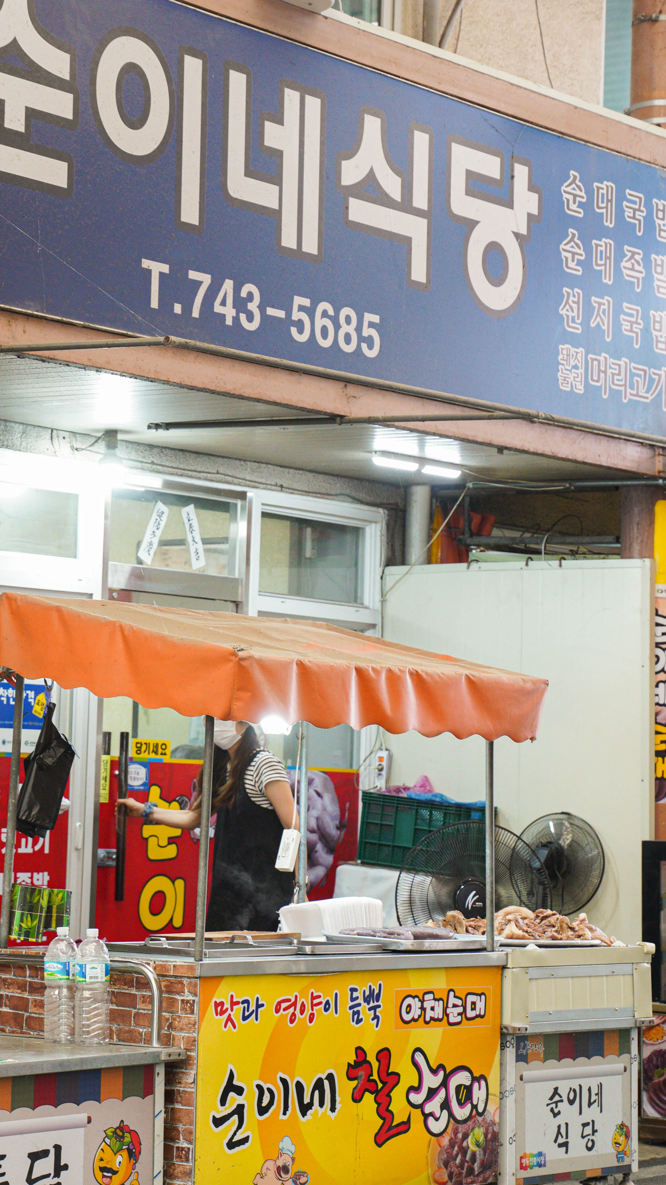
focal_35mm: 95
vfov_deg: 22.4
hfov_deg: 12.7
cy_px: 486
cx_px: 242
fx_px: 2983
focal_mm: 63
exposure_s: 1/125
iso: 1600
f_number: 4.5
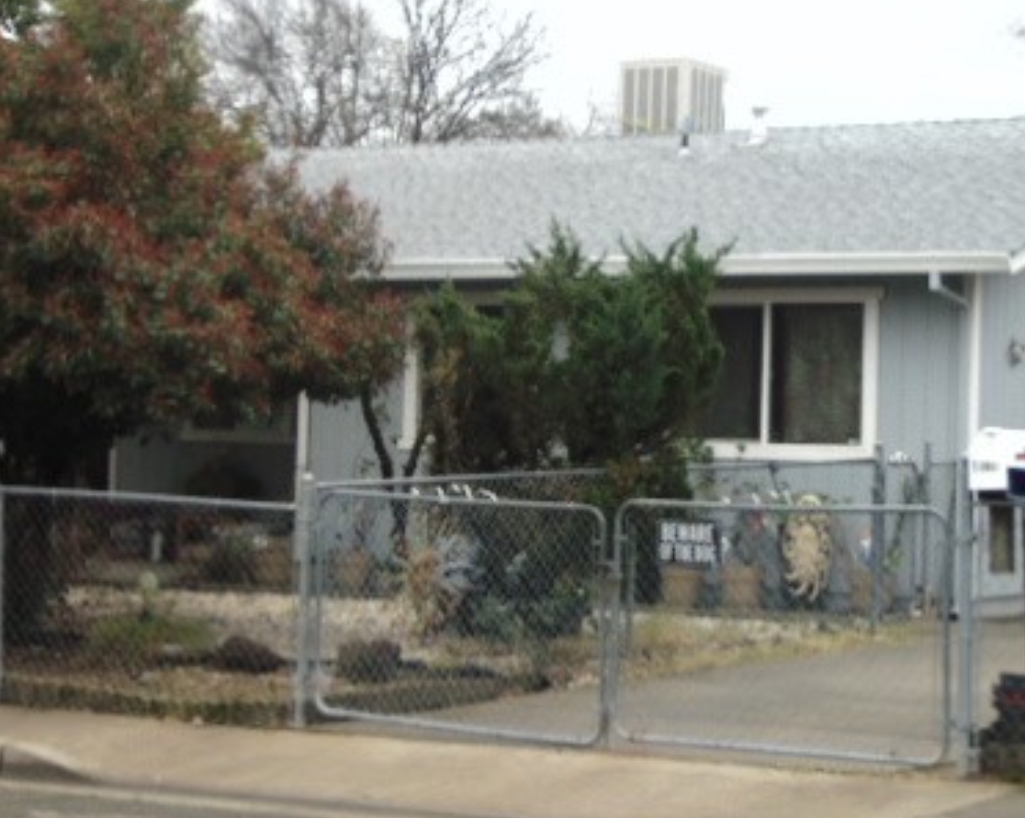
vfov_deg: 18.3
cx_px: 609
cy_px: 405
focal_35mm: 84
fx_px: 2546
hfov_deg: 22.7
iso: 80
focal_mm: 9
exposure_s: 1/250
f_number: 3.5
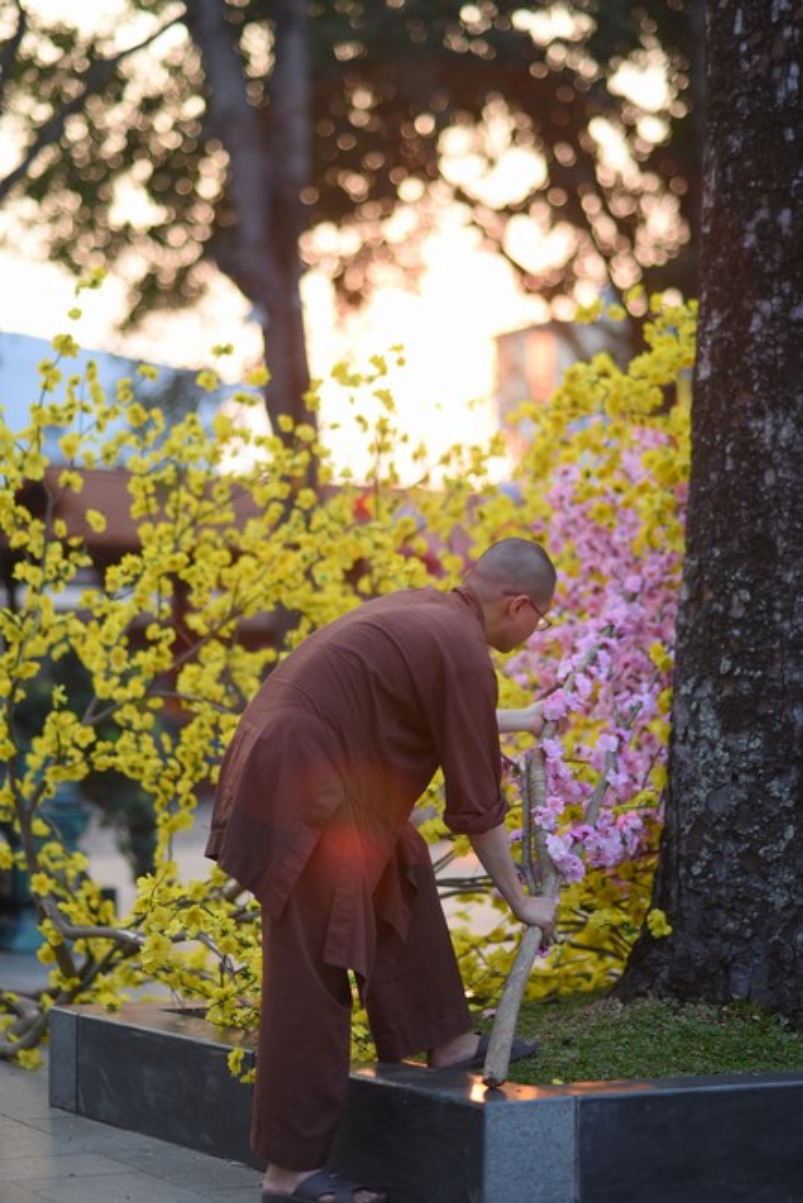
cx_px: 402
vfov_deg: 23.9
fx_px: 2841
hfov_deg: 16.1
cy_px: 602
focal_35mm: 85
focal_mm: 85
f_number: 2
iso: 125
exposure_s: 1/250
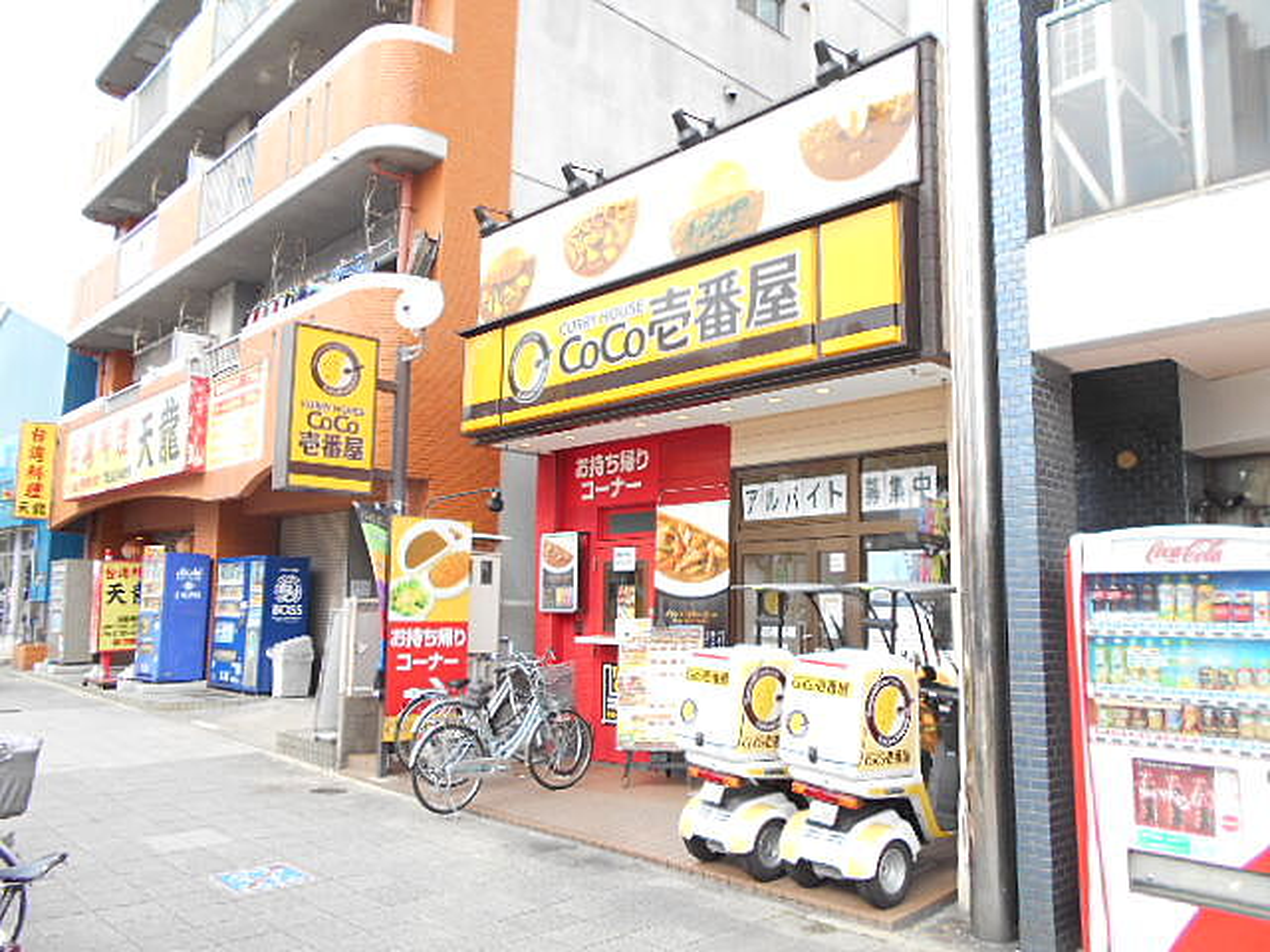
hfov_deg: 67.3
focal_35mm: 26
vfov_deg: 53.1
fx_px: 954
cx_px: 635
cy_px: 476
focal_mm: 4.6
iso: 80
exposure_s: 1/125
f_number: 3.2
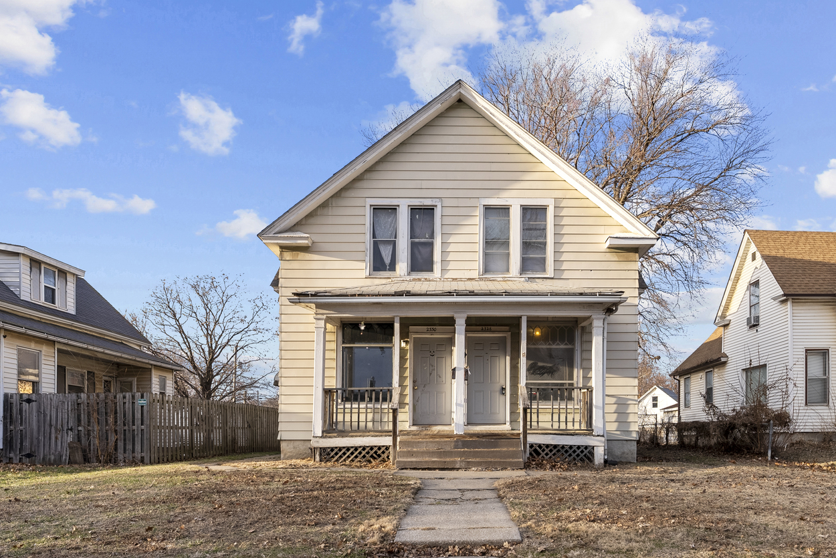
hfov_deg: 77.0
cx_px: 463
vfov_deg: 56.2
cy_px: 288
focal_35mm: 23
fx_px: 523
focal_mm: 17.4
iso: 125
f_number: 5.6
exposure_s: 1/250
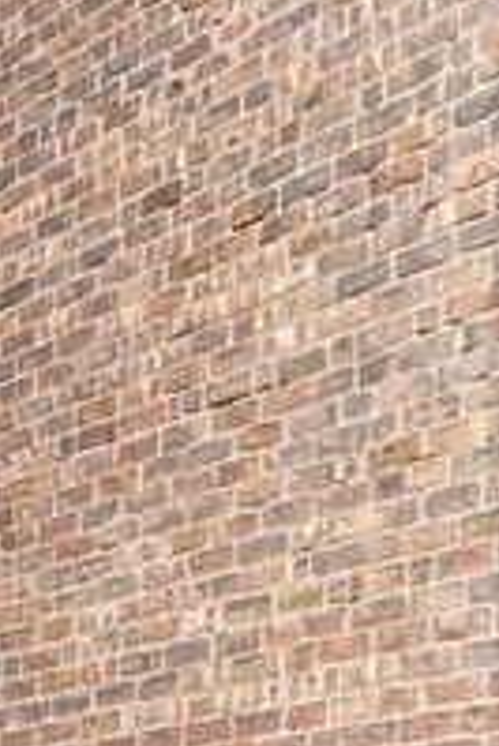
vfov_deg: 23.3
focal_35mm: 72
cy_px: 1074
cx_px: 1133
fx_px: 1494
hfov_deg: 14.2
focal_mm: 14
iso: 100
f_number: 8
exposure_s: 1/80
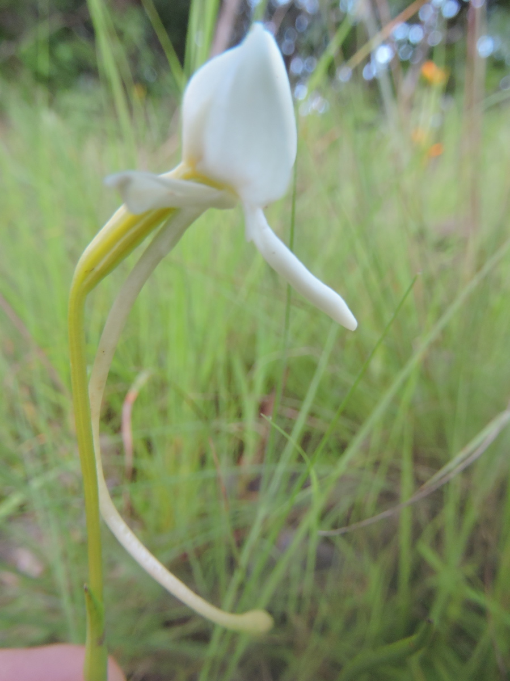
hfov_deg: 56.8
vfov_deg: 71.6
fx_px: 472
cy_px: 340
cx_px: 255
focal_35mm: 24
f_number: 3.3
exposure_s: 1/30
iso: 360
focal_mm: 4.3
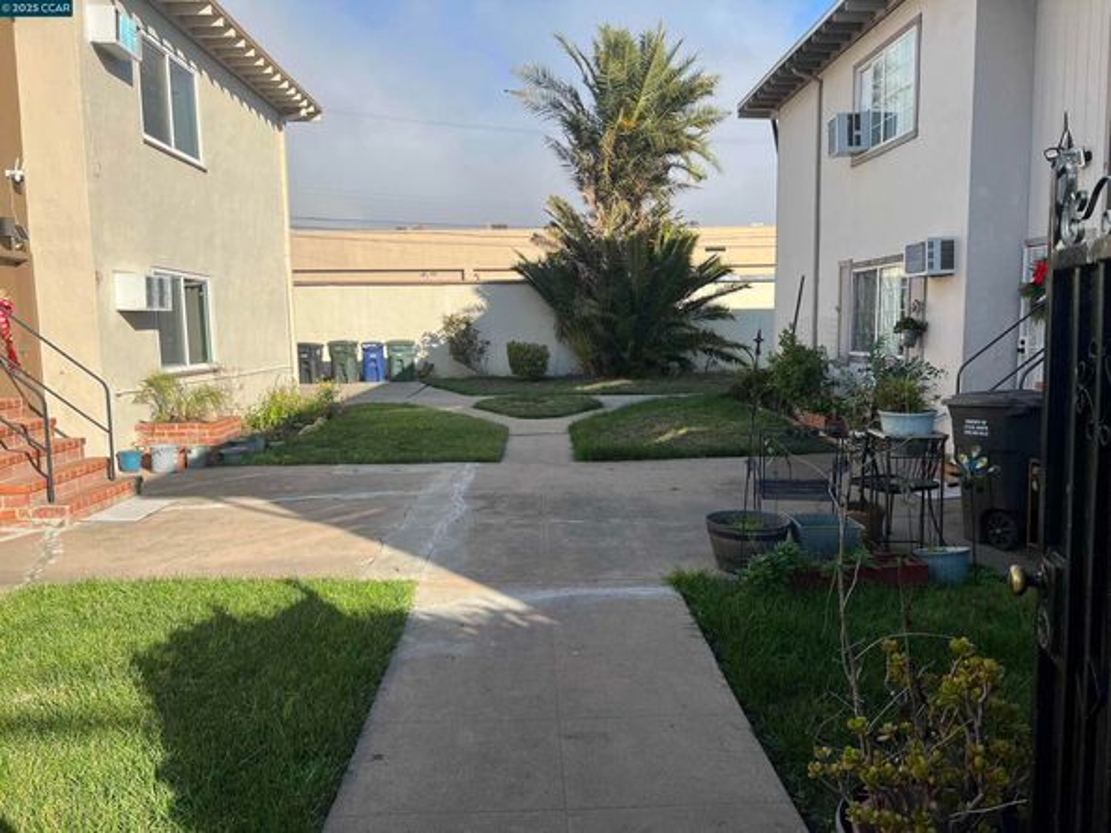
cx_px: 556
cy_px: 416
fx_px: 834
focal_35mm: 26
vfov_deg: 53.0
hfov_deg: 67.3
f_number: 1.5
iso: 50
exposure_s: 1/3257
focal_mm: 5.7
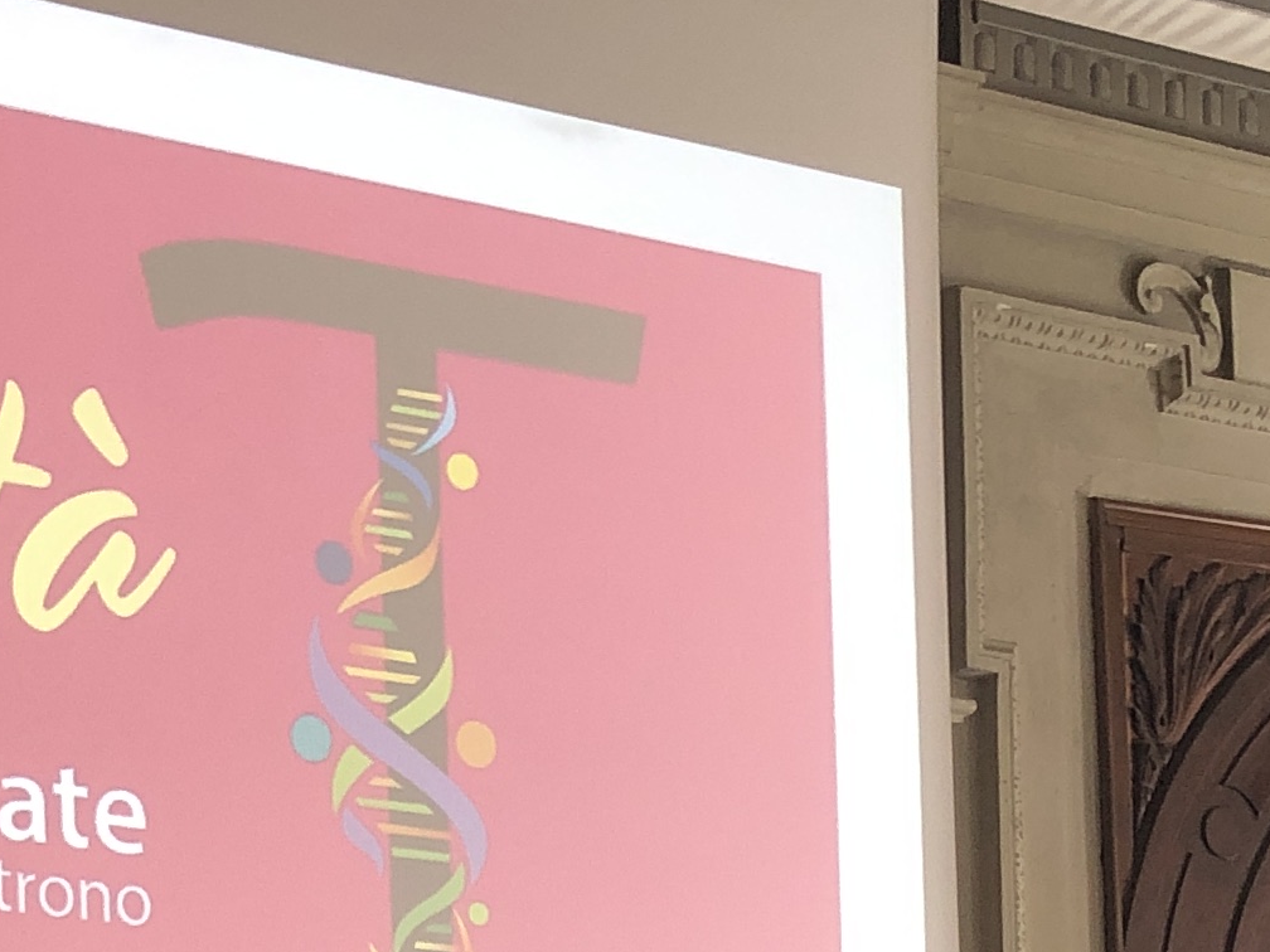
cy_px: 1696
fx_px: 4109
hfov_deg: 17.4
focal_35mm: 112
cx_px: 266
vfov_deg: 12.2
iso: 50
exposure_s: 1/17
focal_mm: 3.99
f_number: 1.8
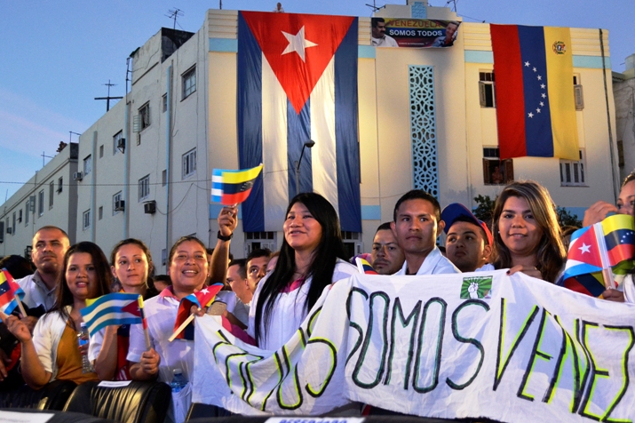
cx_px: 354
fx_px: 829
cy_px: 220
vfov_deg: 28.6
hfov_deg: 41.9
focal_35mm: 47
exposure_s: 1/100
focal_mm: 28
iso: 1600
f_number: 4.5
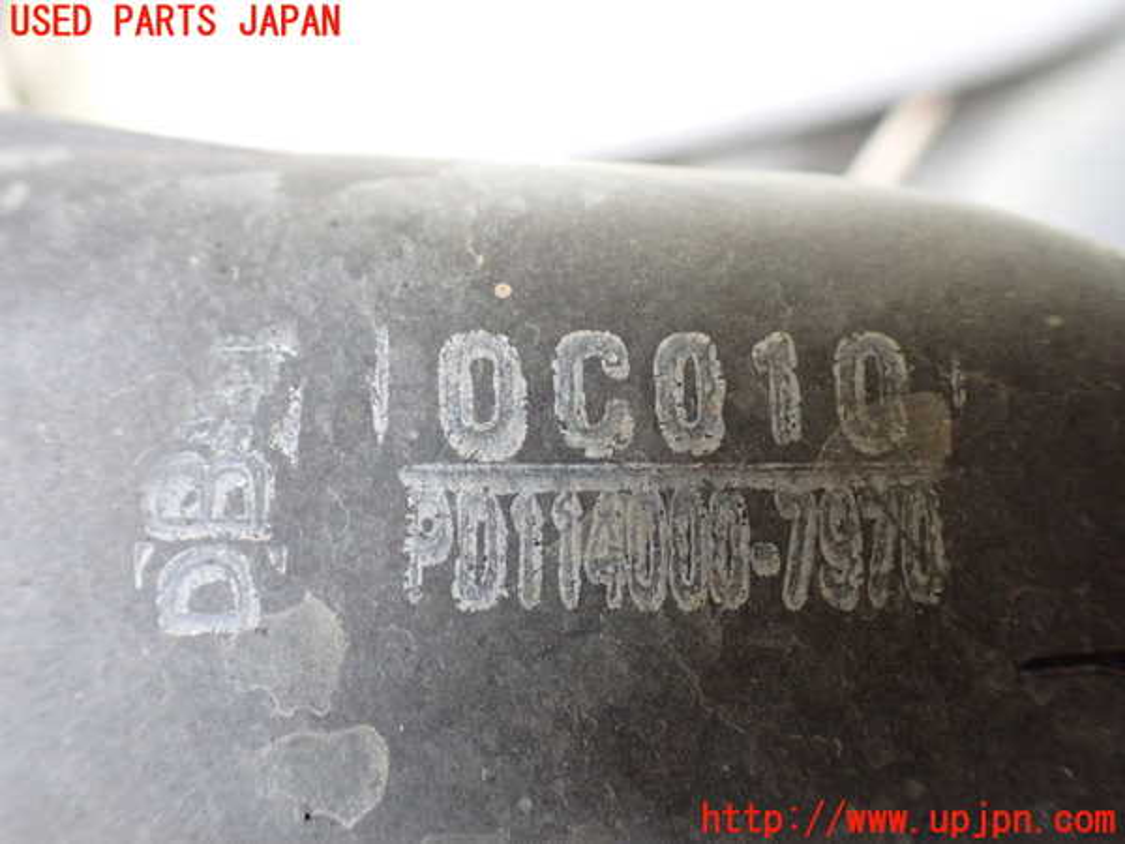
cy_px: 422
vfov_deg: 46.8
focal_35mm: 30
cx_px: 562
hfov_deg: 60.0
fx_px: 975
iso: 800
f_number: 2.3
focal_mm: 5.4
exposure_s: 1/80
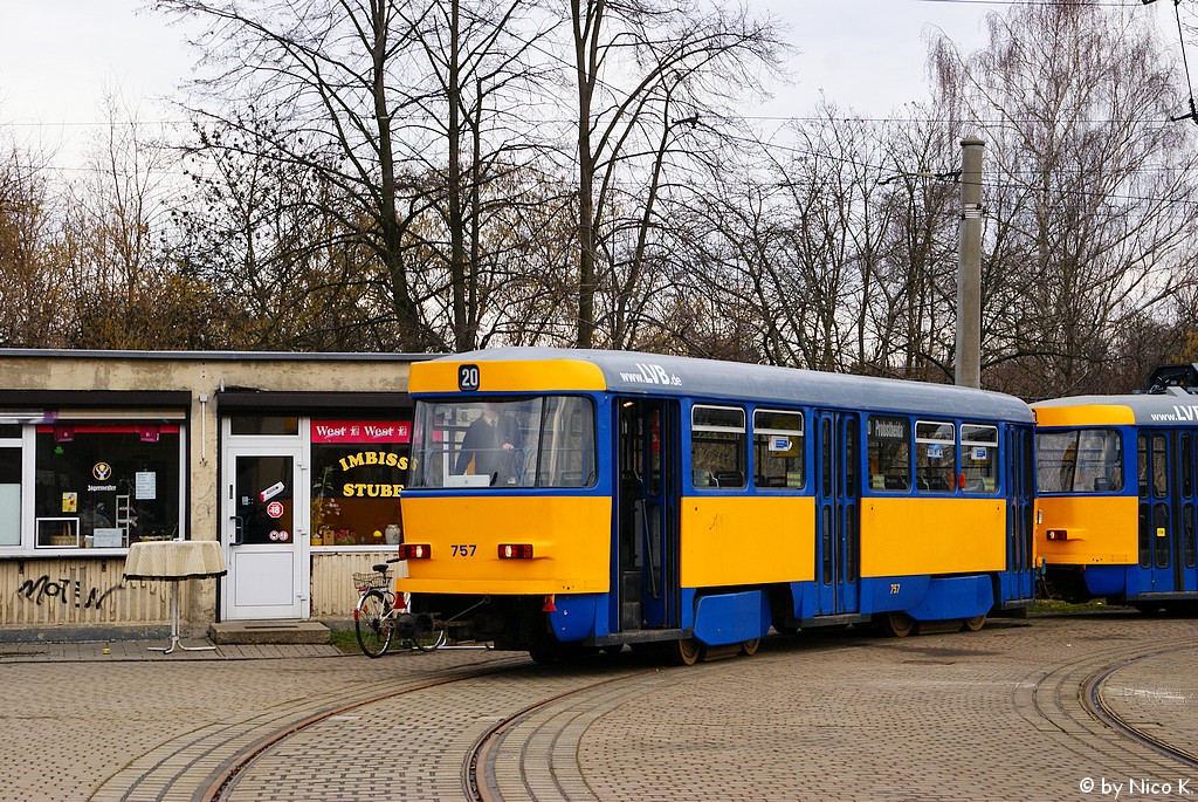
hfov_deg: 24.6
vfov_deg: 16.6
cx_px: 599
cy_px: 401
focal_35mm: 82
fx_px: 2748
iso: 400
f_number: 9
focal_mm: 55
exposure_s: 1/250
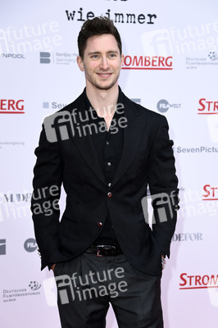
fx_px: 773
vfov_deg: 23.9
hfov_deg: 16.0
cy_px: 164
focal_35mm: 85
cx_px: 109
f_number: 5
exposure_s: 1/250
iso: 640
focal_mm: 85
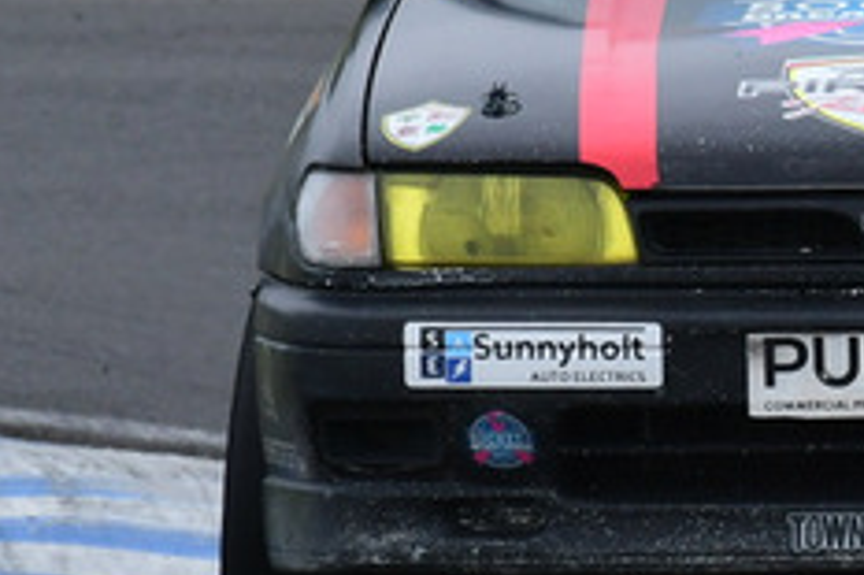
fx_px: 59404
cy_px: 74
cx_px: 883
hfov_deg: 0.8
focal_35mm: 2477
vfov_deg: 0.6
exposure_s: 1/640
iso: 800
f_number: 11
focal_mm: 480
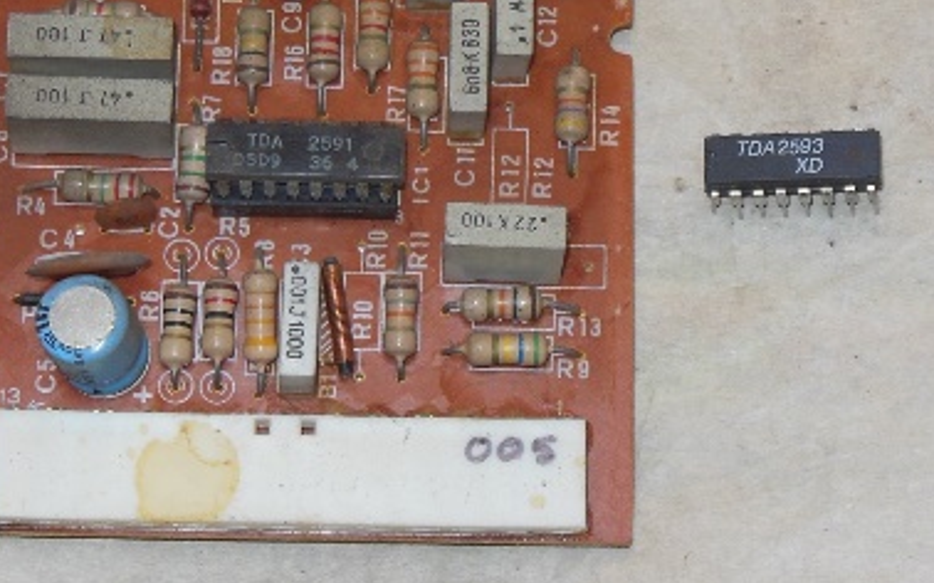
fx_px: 2112
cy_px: 175
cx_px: 405
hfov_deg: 24.9
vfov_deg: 15.7
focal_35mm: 83
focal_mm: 11.7
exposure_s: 1/60
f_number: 4.3
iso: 125
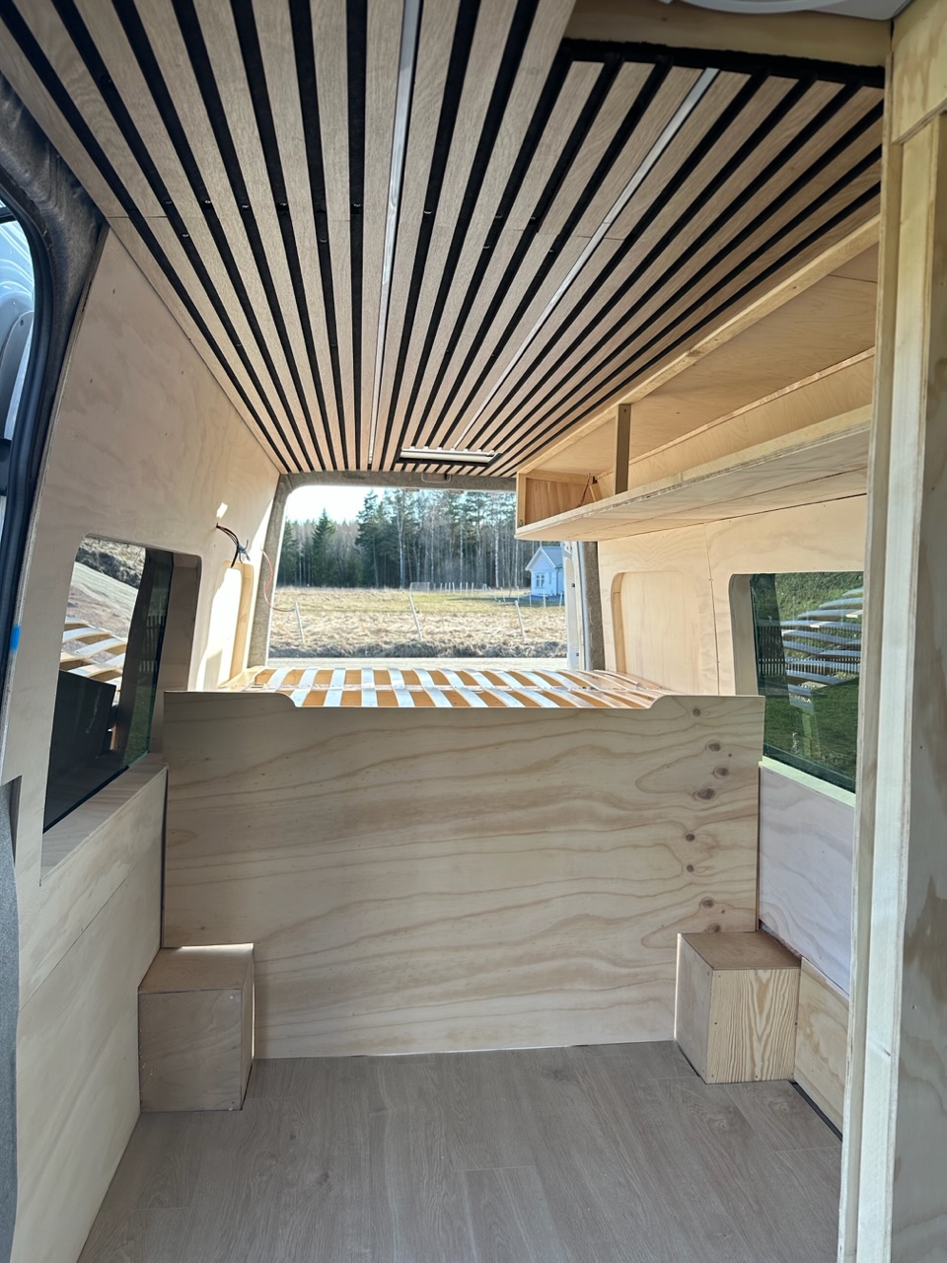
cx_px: 474
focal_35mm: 24
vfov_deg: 71.6
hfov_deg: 56.8
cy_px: 632
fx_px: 875
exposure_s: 1/417
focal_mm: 6.86
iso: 80
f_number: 1.78
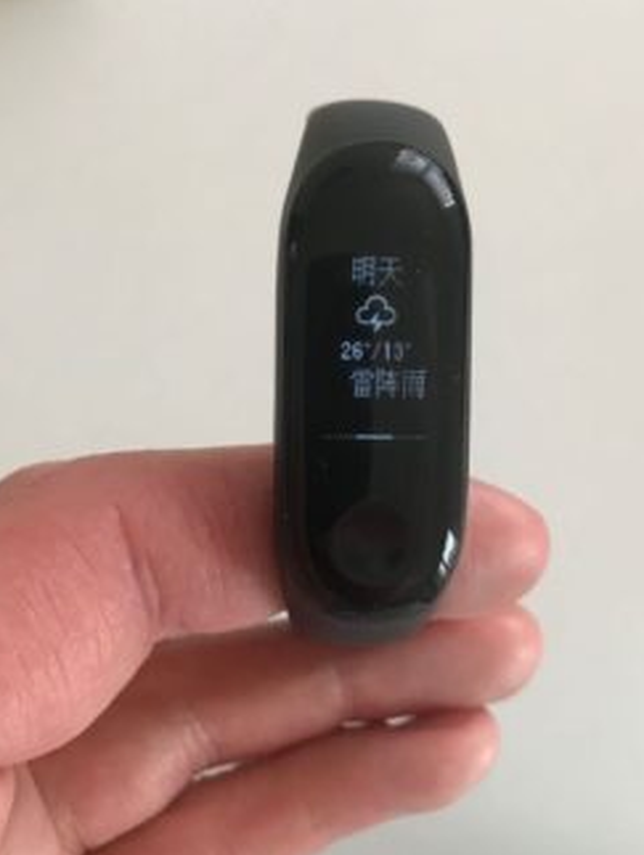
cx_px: 376
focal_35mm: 39
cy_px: 360
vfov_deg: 47.6
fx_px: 966
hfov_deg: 36.8
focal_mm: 3.99
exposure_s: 1/33
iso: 32
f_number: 1.8
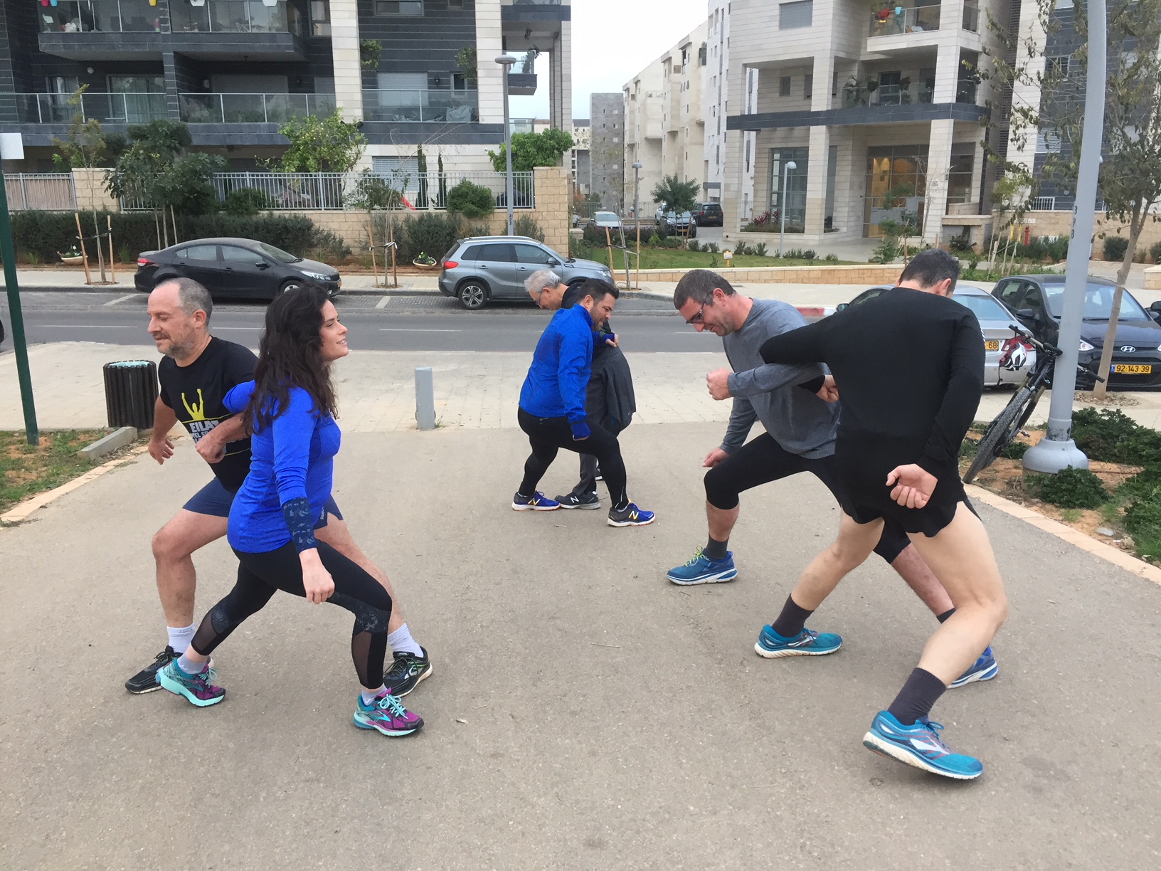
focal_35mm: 29
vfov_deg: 48.2
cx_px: 580
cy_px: 436
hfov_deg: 61.7
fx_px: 973
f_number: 2.2
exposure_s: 1/33
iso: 40
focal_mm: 4.15
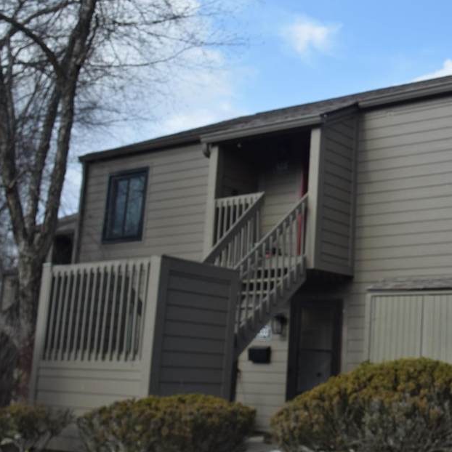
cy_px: 216
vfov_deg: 34.1
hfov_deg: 32.2
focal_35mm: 50
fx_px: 737
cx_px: 417
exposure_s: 1/320
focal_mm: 19
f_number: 9
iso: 200
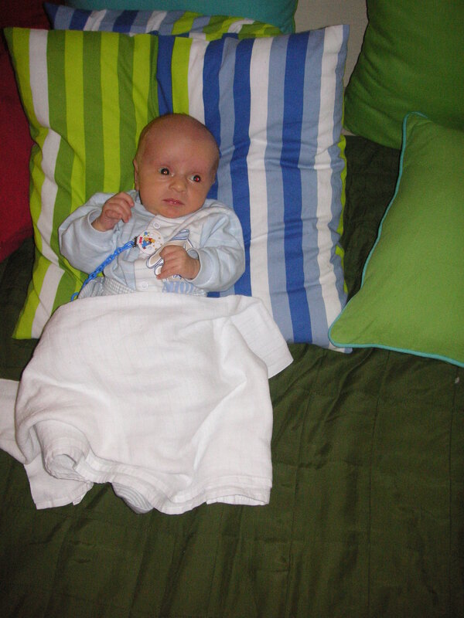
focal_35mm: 37
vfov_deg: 50.1
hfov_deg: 38.7
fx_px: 661
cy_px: 309
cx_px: 232
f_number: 2.8
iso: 160
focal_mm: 6.1
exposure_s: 1/45
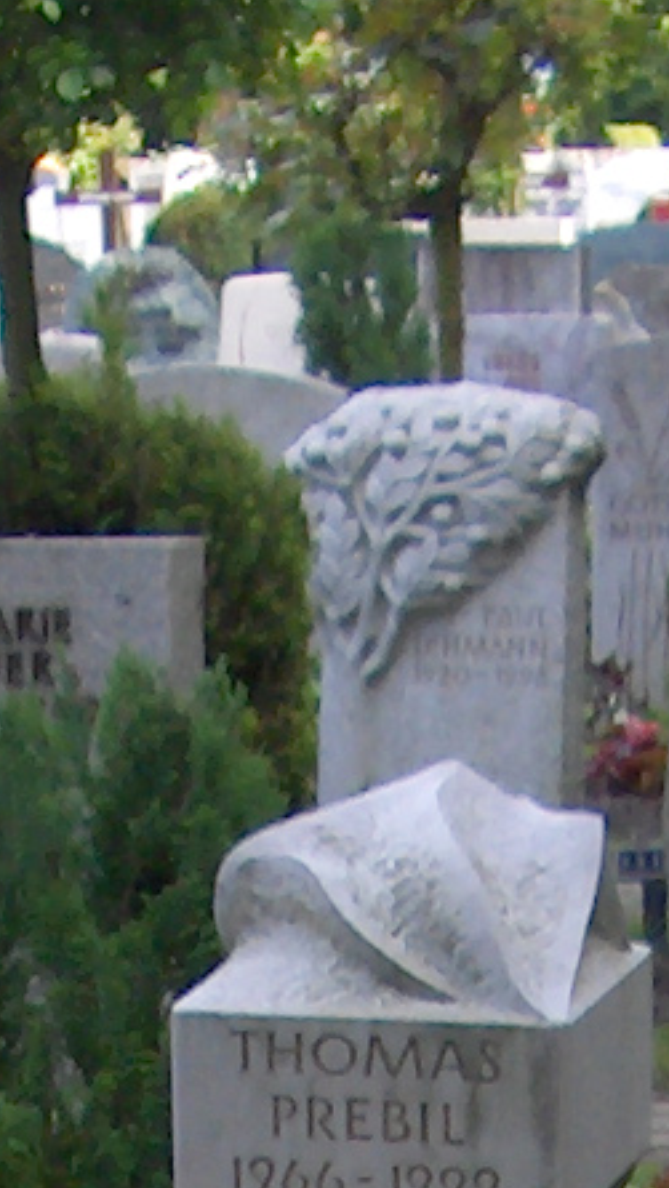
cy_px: 2030
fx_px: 6210
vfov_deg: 10.4
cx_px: 386
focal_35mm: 197
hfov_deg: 6.2
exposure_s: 1/254
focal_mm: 5.8
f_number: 2.6
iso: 100
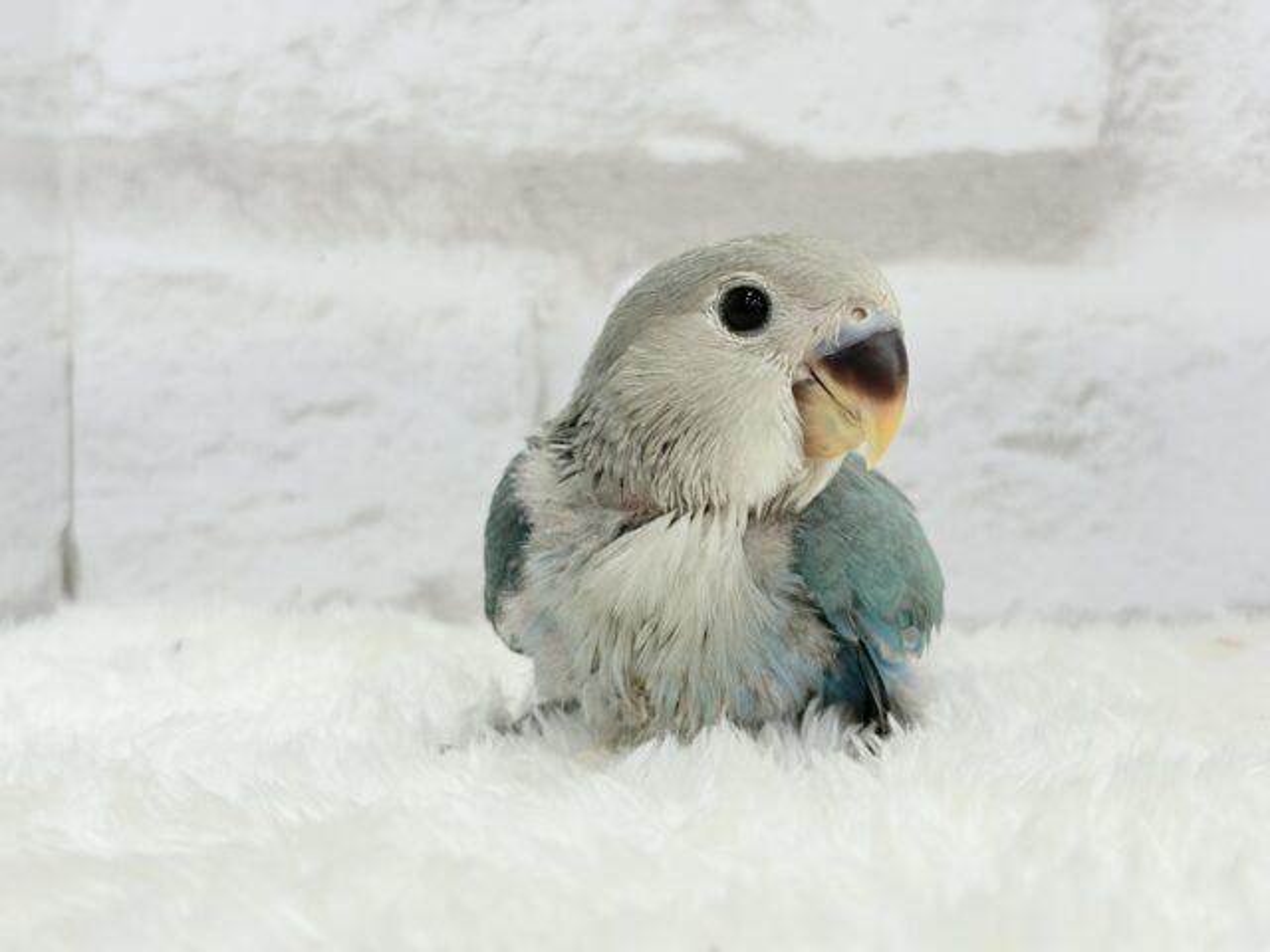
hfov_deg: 36.8
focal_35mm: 52
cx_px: 635
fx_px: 1908
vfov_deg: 28.0
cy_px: 476
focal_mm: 5.96
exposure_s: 1/50
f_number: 1.6
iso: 40
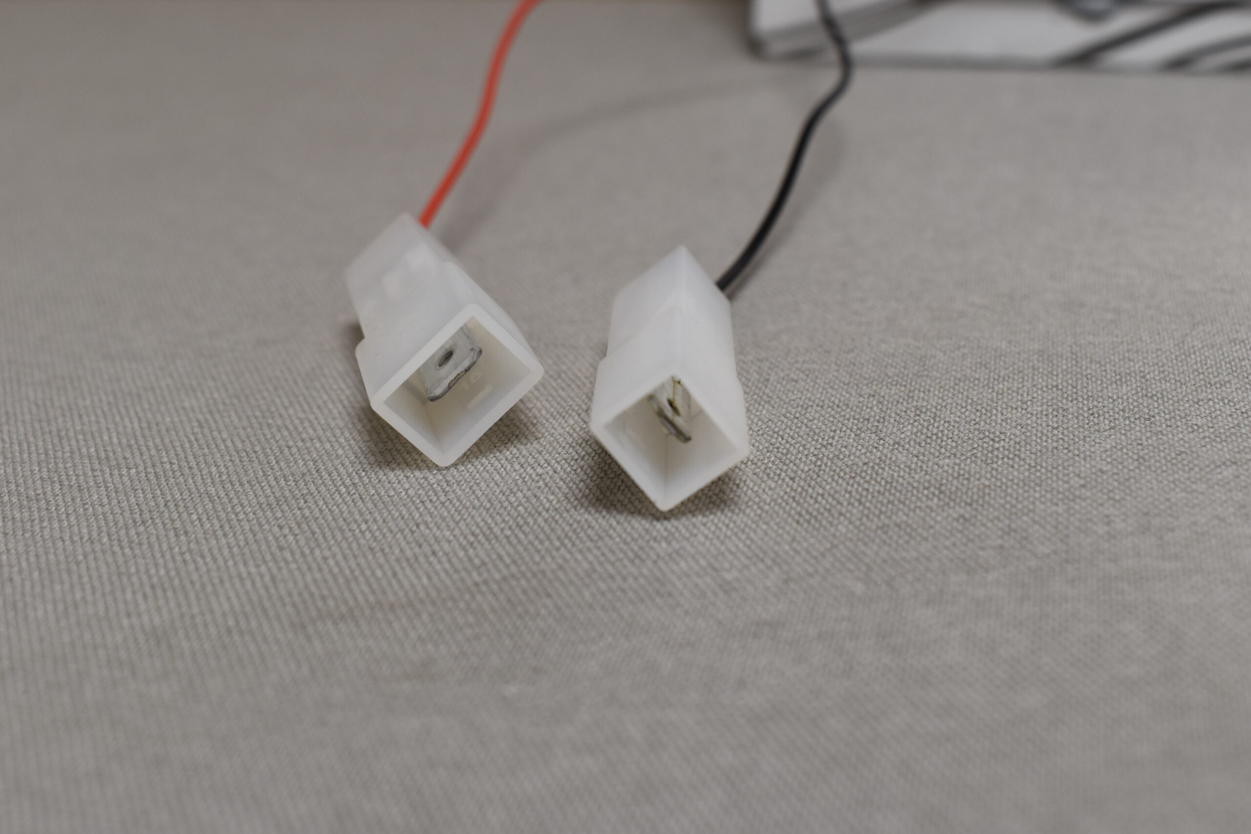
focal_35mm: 44
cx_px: 626
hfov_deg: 45.0
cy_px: 417
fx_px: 1512
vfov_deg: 30.9
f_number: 8
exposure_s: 1/60
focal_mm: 29
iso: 320
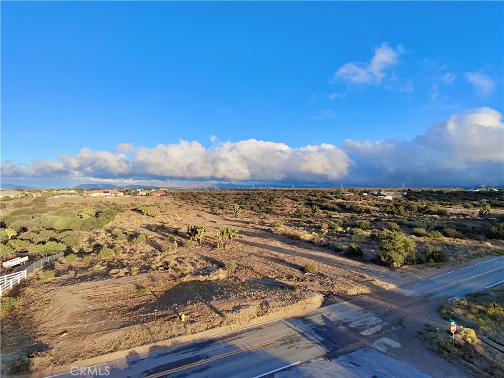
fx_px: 233
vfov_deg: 78.1
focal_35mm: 16
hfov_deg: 94.5
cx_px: 252
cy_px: 189
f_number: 2.55
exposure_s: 1/876
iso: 100
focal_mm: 16
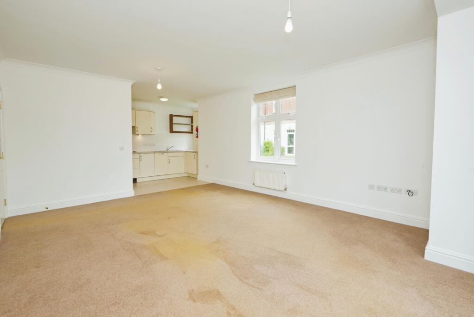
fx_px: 211
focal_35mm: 16
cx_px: 237
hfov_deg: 96.7
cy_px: 158
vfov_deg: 73.9
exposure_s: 1/80
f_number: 9
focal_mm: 16
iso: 400
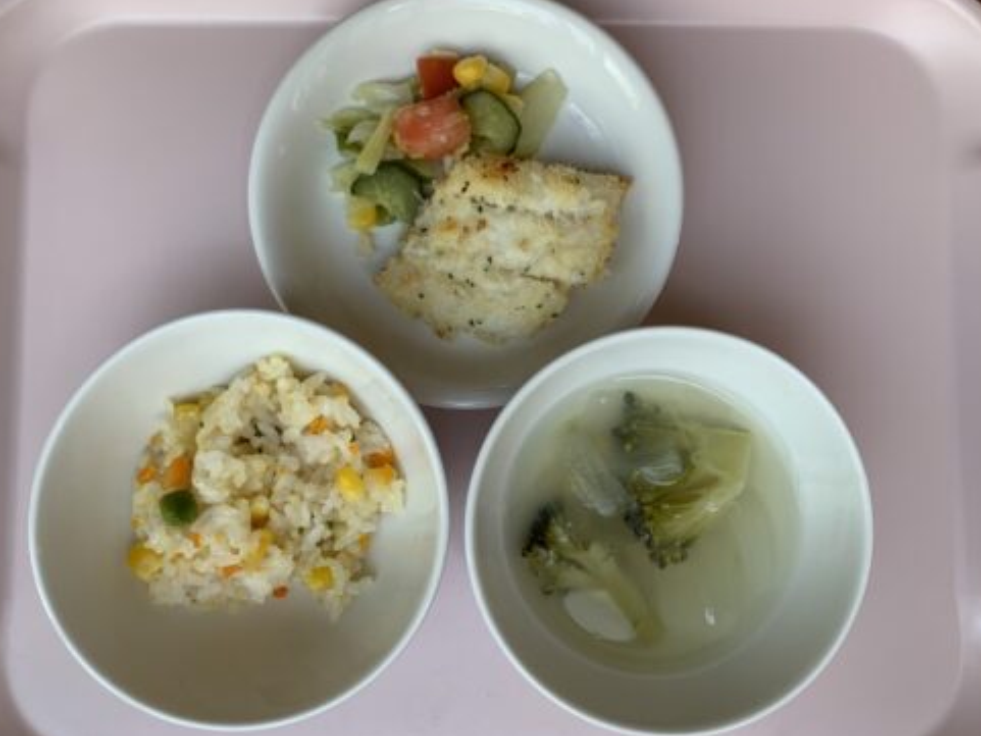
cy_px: 362
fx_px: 765
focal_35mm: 27
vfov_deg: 51.4
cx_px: 477
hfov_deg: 65.3
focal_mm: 4.25
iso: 32
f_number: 1.8
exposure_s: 1/122
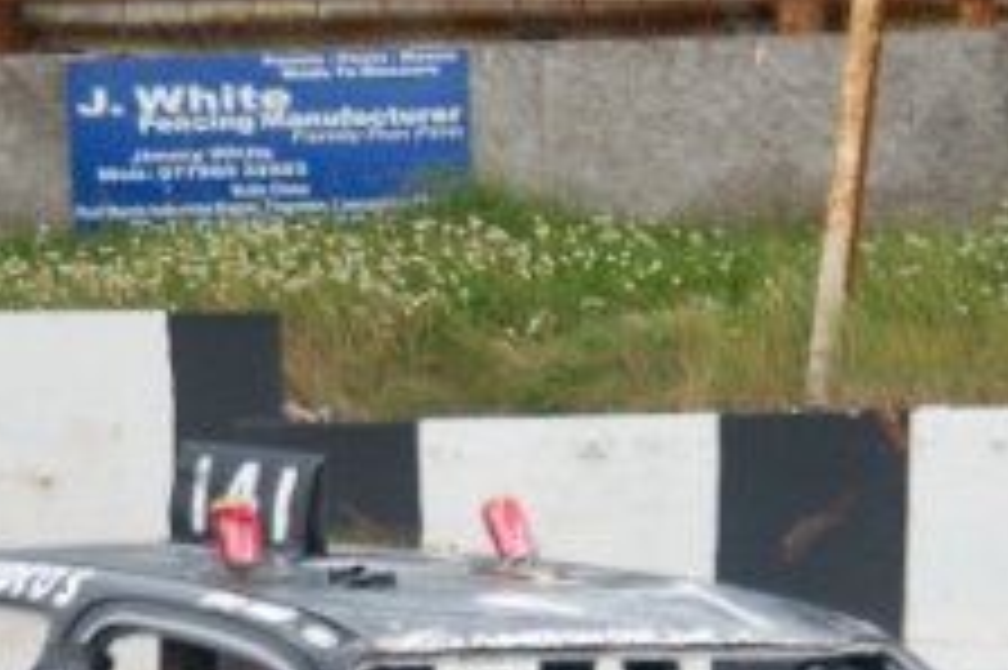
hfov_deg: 6.2
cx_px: 684
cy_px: 877
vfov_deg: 4.1
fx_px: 9345
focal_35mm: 334
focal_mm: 78
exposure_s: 1/800
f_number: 5.6
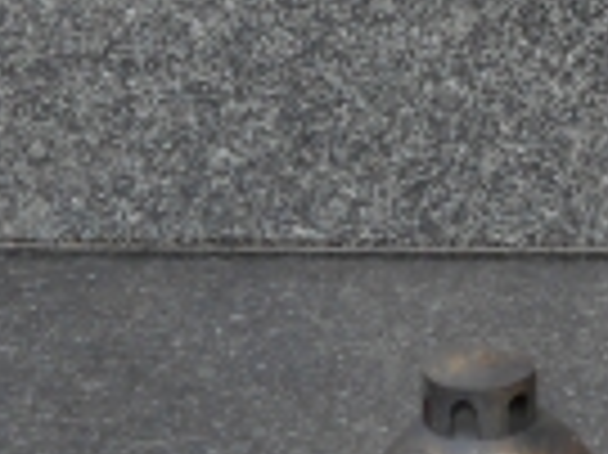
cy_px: -580
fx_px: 6317
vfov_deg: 4.1
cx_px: 829
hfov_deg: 5.5
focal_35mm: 360
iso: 80
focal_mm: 13.5
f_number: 5.8
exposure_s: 1/125
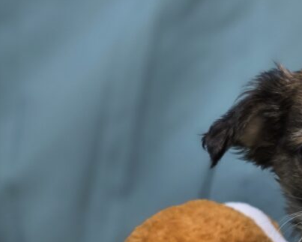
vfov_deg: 25.3
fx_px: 510
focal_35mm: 57
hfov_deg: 28.1
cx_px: 376
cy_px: 249
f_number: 1.7
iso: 80
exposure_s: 1/120
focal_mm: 6.3
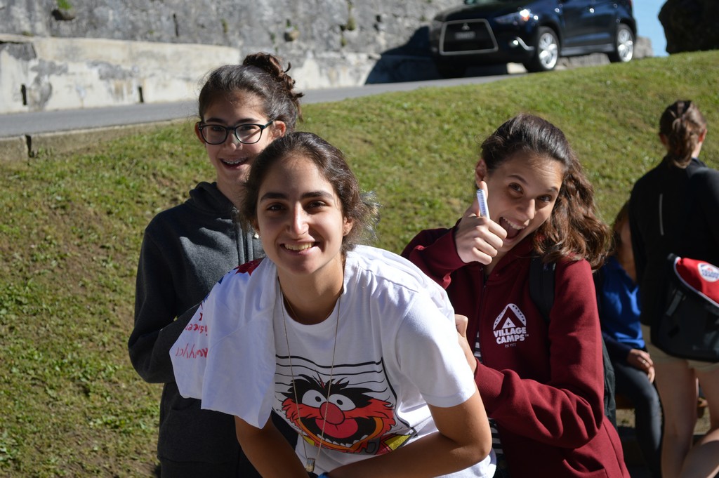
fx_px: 1646
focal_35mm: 82
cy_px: 239
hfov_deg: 24.6
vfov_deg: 16.5
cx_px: 360
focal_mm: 55
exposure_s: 1/320
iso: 100
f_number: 6.3
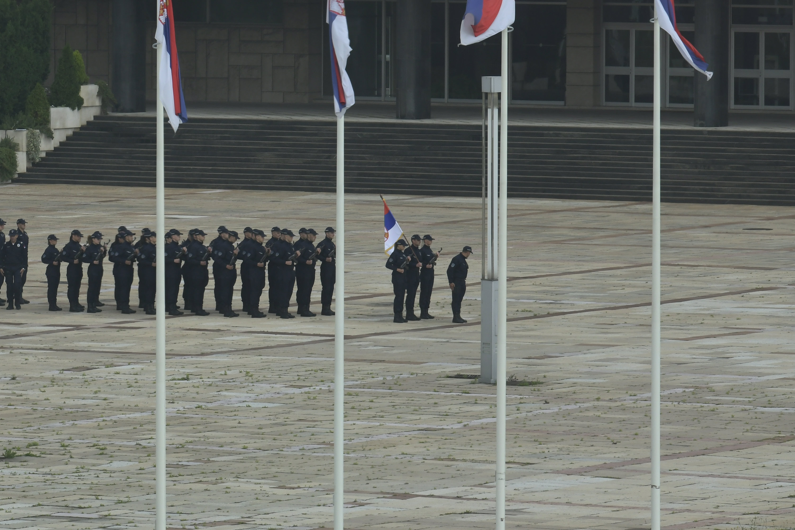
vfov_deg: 3.3
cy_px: 218
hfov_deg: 5.0
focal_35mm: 412
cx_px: 21
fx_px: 9098
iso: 500
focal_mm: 200
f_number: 9
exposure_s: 1/160
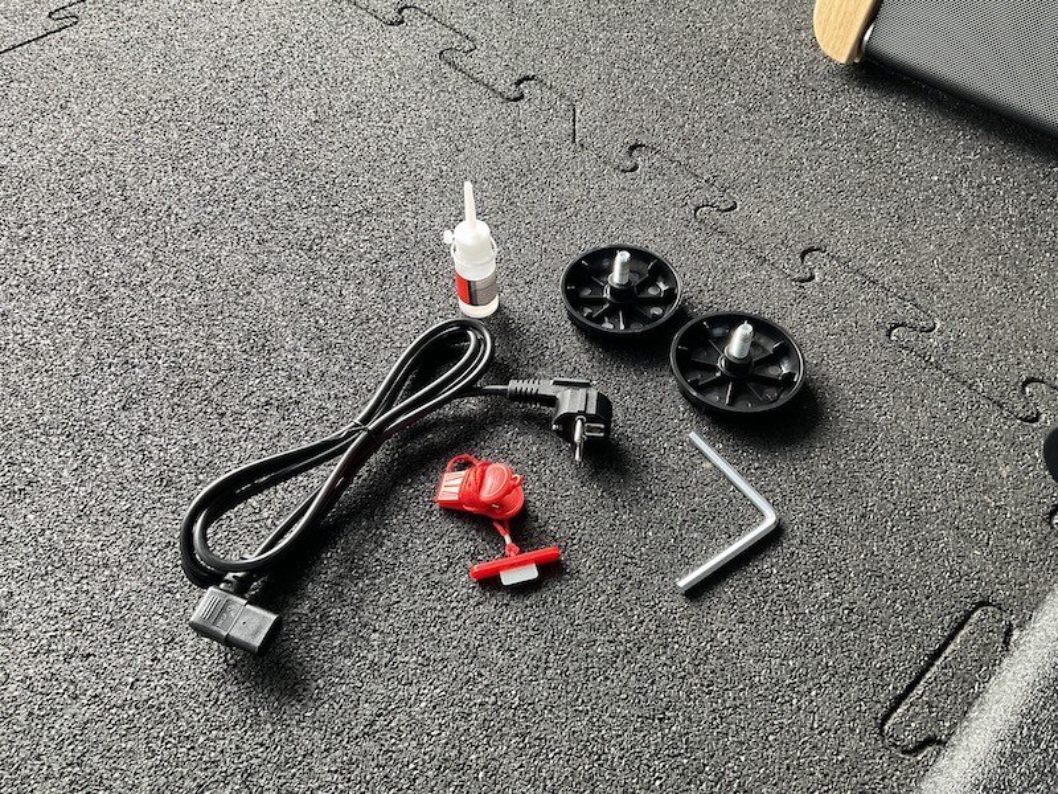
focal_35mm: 29
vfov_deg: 48.2
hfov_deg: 61.7
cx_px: 529
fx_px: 886
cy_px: 397
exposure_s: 1/60
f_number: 1.8
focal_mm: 3
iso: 80
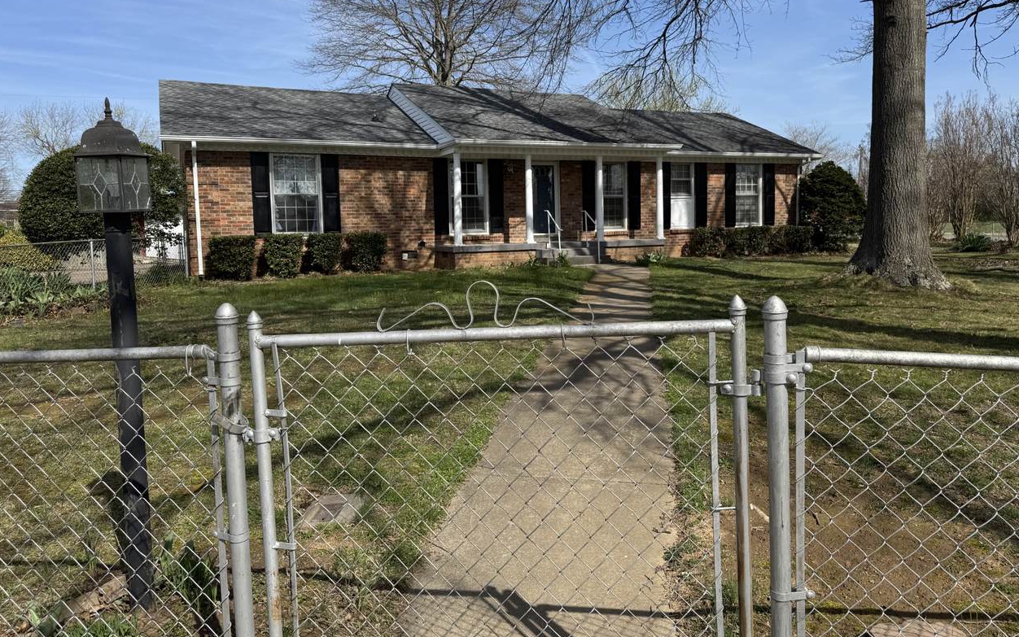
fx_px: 722
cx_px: 517
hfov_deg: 70.4
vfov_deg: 47.4
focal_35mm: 26
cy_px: 263
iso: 80
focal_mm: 6.76
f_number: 1.78
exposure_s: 1/4049
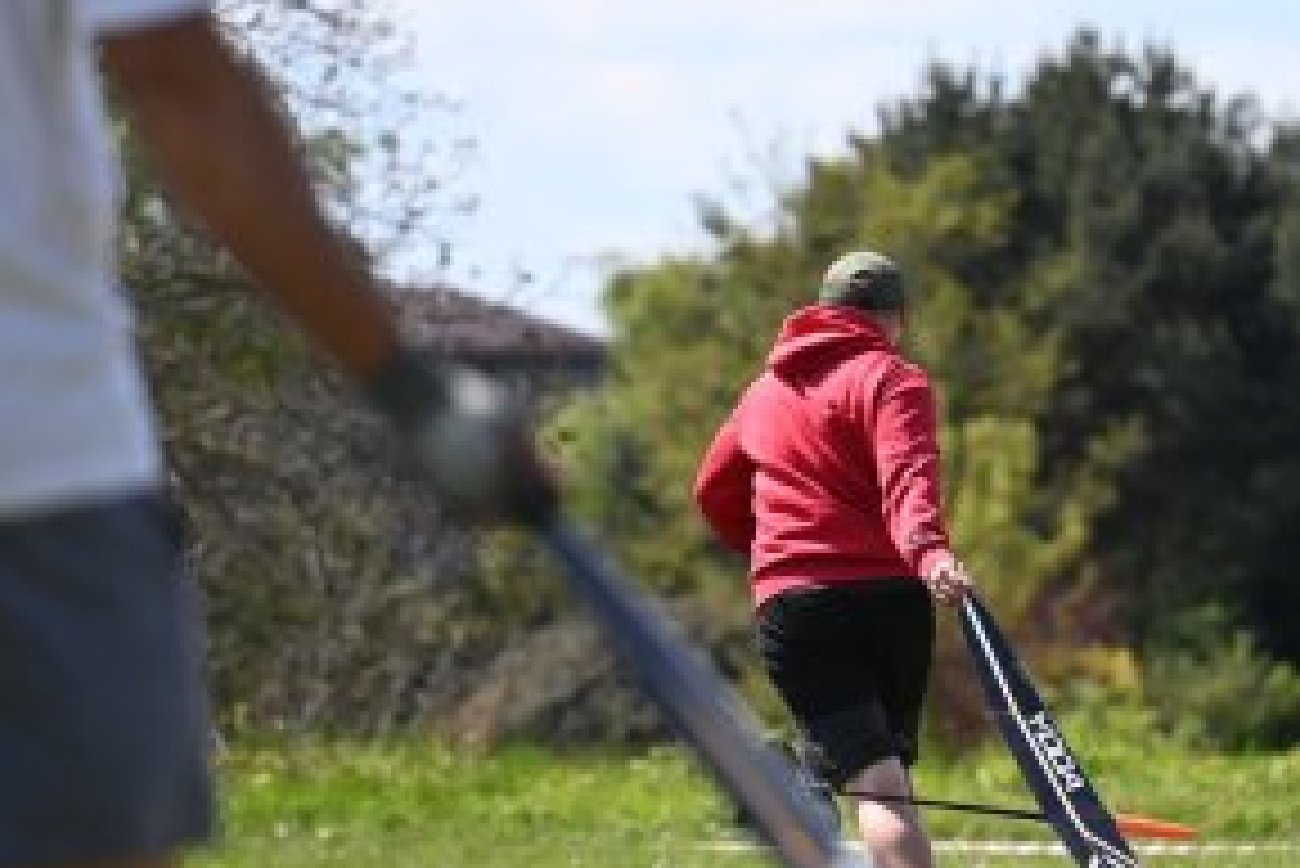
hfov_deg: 4.0
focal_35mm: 516
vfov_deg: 2.7
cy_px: 432
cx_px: 1037
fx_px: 18642
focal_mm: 300
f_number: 6
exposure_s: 1/1000
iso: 320
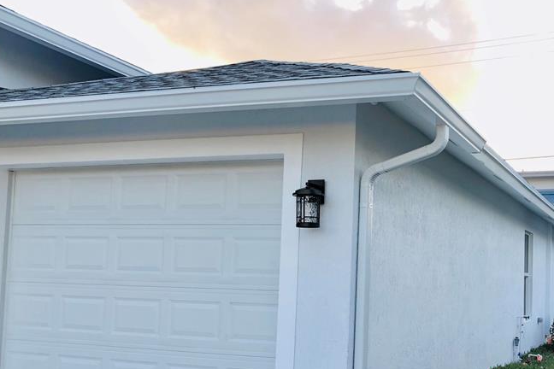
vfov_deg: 29.0
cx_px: 390
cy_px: 257
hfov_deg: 41.9
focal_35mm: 46
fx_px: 708
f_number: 1.8
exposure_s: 1/120
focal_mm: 3.99
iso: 25
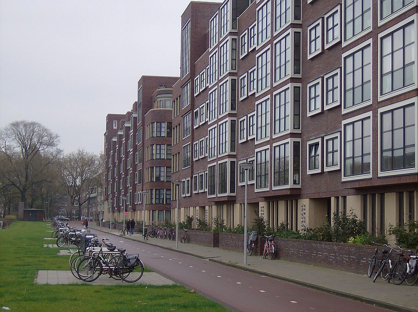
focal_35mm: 70
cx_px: 209
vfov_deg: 20.9
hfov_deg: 27.8
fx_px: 843
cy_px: 156
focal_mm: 11.6
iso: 100
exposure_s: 1/229
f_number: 3.7
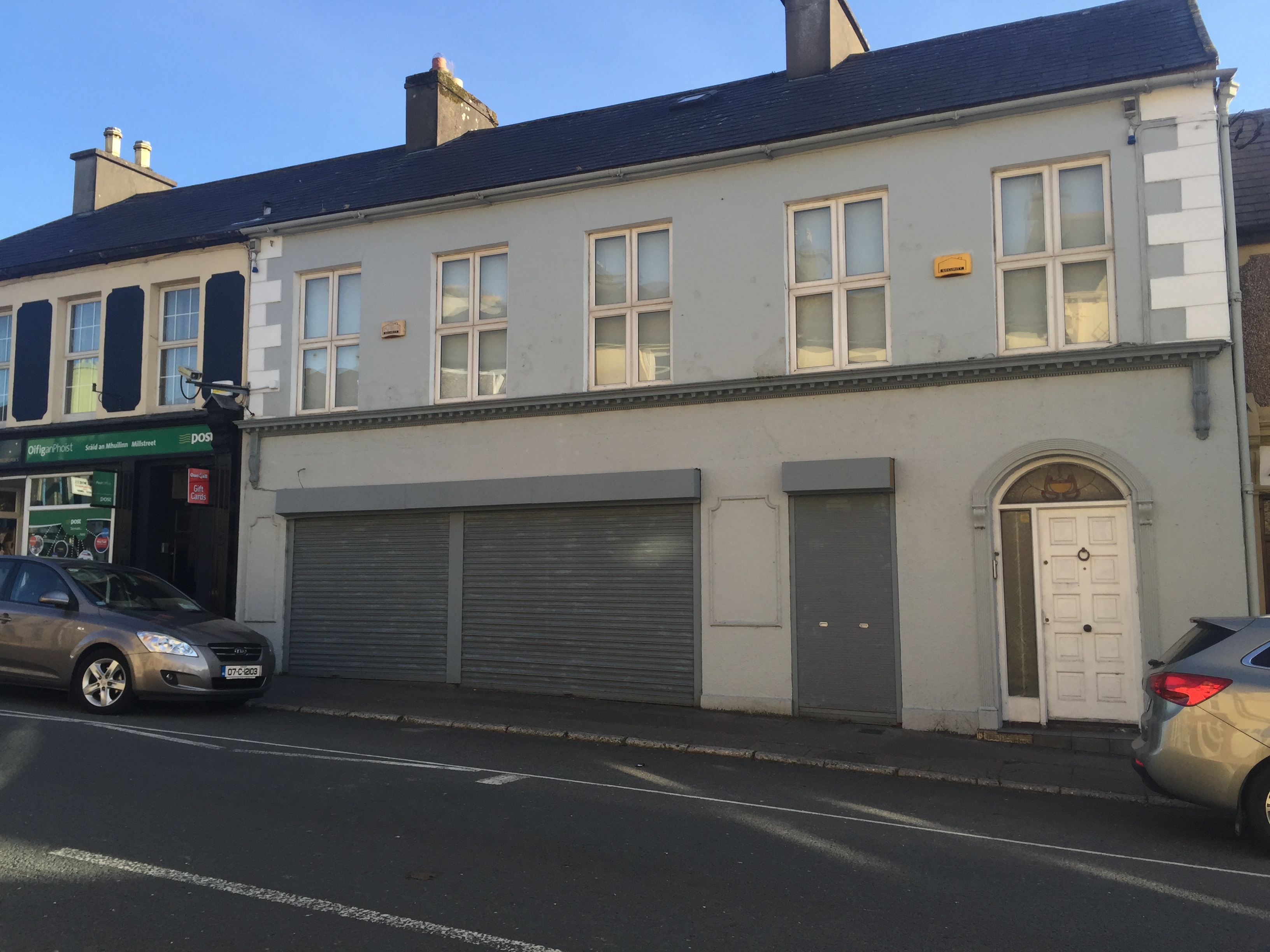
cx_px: 635
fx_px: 1064
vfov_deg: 48.2
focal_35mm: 29
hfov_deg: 61.7
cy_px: 476
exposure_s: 1/628
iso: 32
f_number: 2.2
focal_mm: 4.15
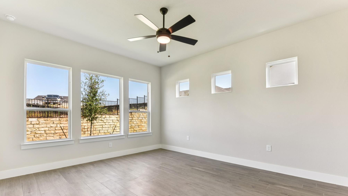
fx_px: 148
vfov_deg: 66.5
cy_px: 117
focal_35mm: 16
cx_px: 172
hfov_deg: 99.4
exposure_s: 1/30
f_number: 8
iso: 100
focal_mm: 15
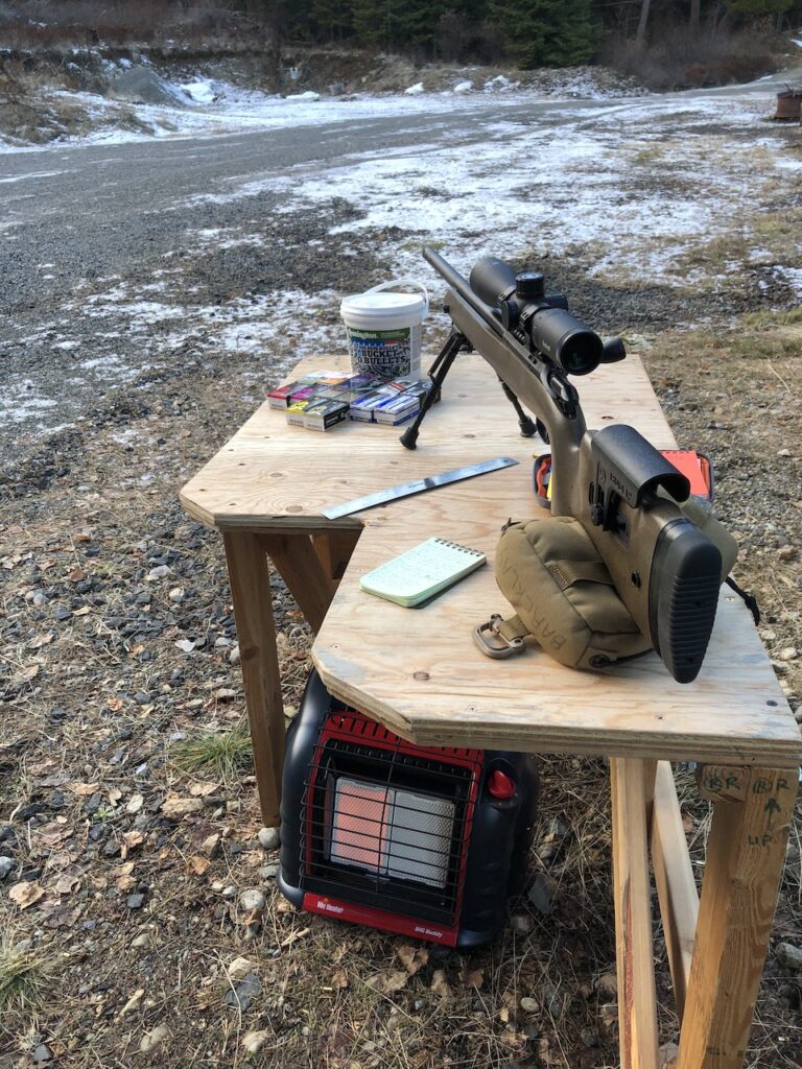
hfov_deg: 49.7
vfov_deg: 63.4
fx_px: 865
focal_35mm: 28
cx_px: 401
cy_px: 534
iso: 50
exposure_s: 1/120
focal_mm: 3.99
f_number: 1.8
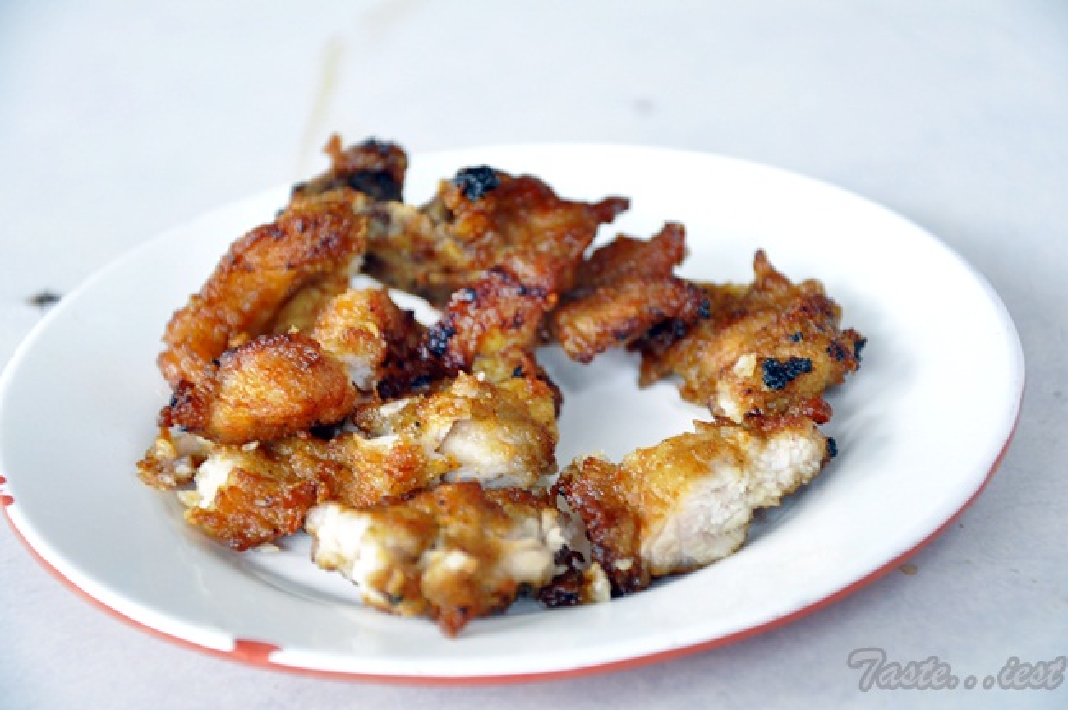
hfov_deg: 16.1
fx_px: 3779
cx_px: 534
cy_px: 355
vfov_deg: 10.7
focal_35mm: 128
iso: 320
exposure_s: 1/30
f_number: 5.6
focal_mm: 85
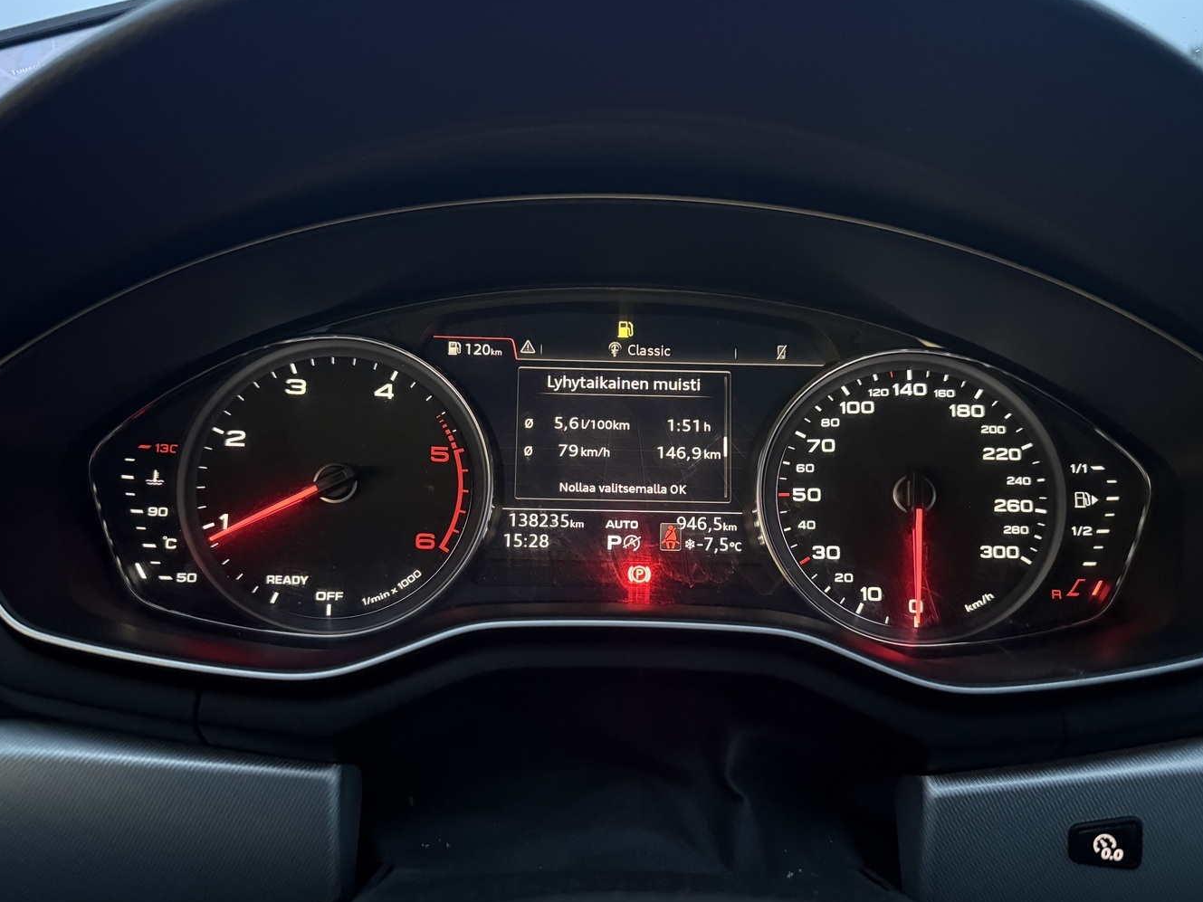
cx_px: 623
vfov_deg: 53.0
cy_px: 484
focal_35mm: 26
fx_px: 904
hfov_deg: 67.3
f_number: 1.78
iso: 1600
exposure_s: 1/17
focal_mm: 6.76
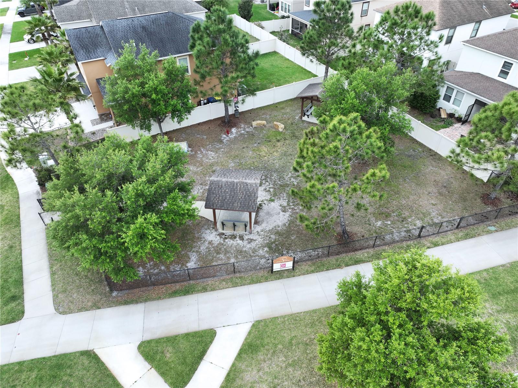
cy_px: 194
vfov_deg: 56.8
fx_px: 359
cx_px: 259
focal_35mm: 24
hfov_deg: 71.6
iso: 200
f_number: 3.2
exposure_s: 1/240
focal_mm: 12.29
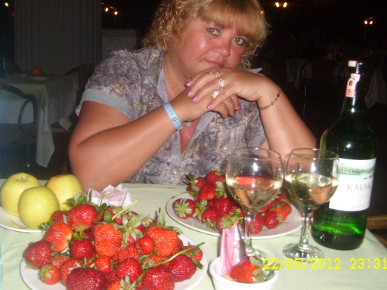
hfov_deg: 45.8
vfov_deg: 35.1
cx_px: 200
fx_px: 458
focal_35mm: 41
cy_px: 130
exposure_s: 1/30
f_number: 7.1
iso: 200
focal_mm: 5.8
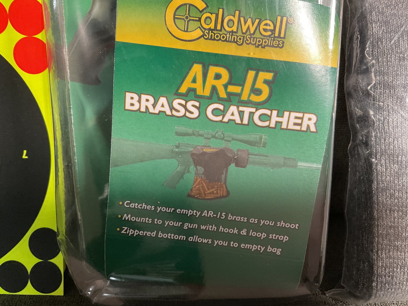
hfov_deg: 61.7
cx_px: 204
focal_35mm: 29
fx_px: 342
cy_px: 153
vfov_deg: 48.2
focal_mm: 3
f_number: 1.8
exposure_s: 1/60
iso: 100
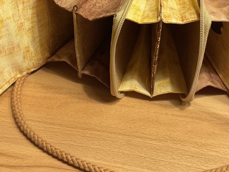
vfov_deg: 20.7
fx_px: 456
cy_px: 6
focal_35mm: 69
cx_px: 133
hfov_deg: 28.1
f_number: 1.8
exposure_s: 1/50
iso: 100
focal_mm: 3
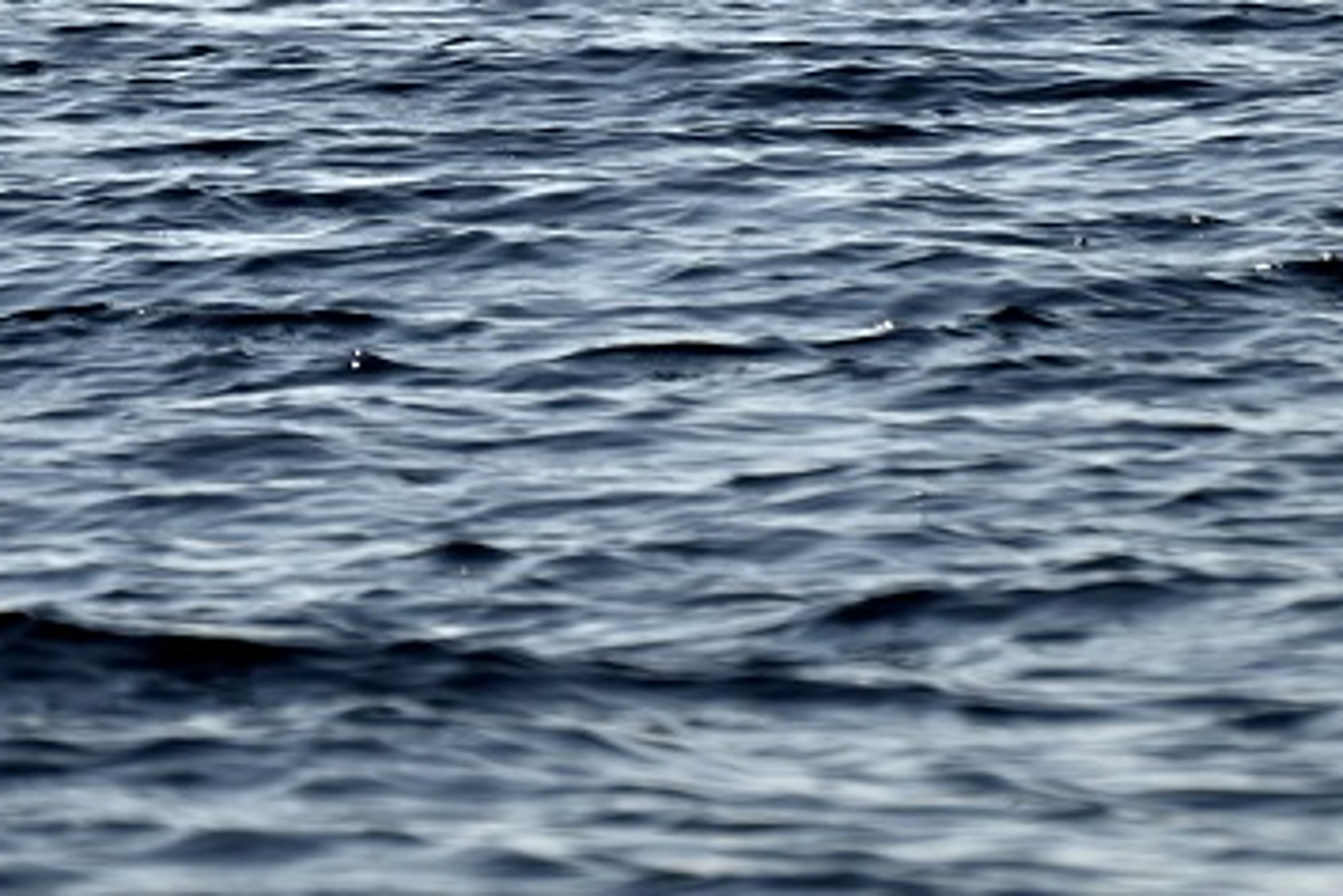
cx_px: 469
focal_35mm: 951
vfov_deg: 1.4
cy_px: -369
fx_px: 35490
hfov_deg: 2.2
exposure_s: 1/1000
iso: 100
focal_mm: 260
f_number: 5.6
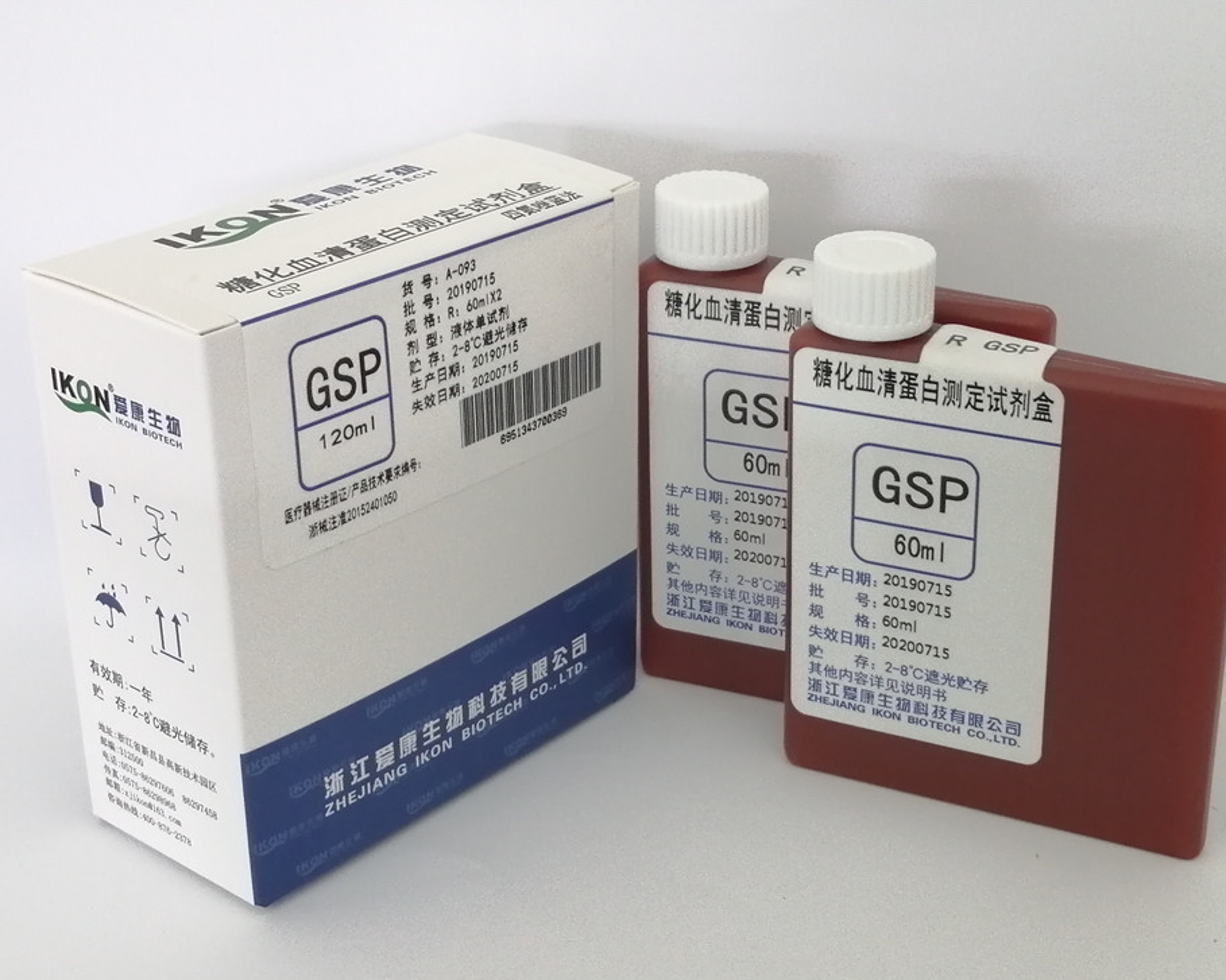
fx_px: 2104
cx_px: 641
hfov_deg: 32.5
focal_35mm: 58
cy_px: 503
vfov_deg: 26.2
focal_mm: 3.64
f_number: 1.8
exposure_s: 1/30
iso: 100
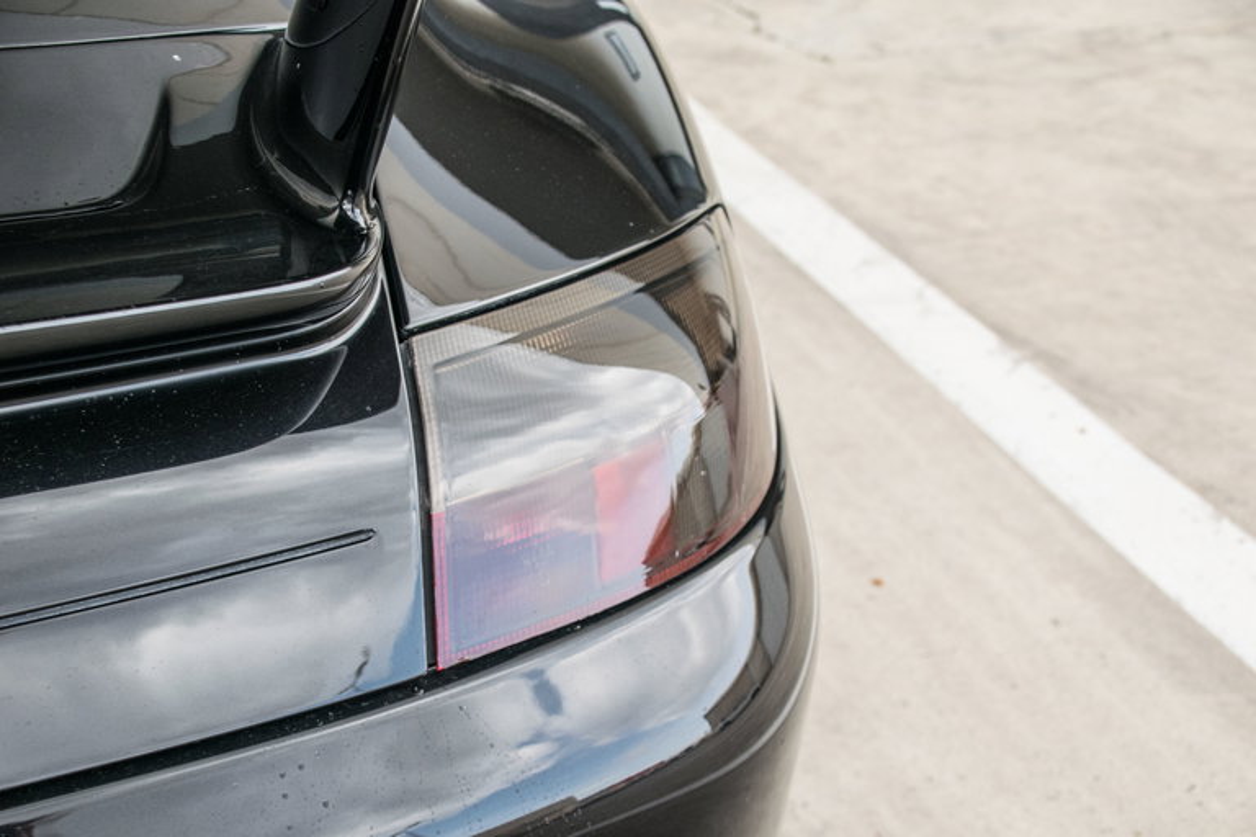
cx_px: 628
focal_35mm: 51
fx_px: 1779
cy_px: 418
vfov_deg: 26.5
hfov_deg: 38.9
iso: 400
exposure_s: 1/125
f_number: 5.6
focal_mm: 34
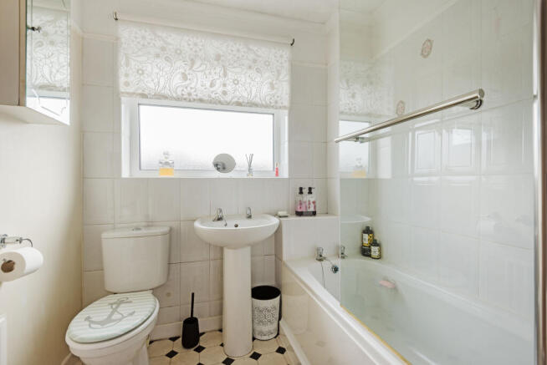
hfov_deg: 96.7
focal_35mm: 16
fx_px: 243
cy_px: 182
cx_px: 274
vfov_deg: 73.8
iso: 160
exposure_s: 1/40
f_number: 8
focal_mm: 16
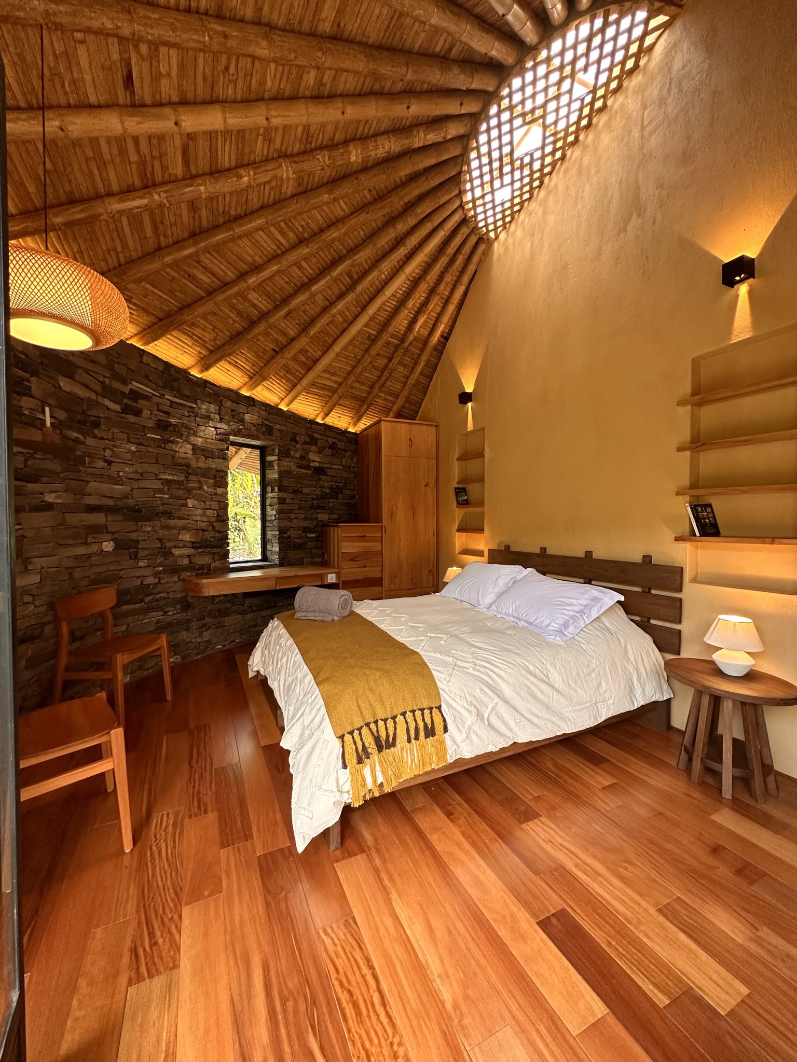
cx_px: 398
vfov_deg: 102.1
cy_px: 531
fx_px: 430
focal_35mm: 14
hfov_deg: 85.7
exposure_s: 1/120
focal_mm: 2.22
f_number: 2.2
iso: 200
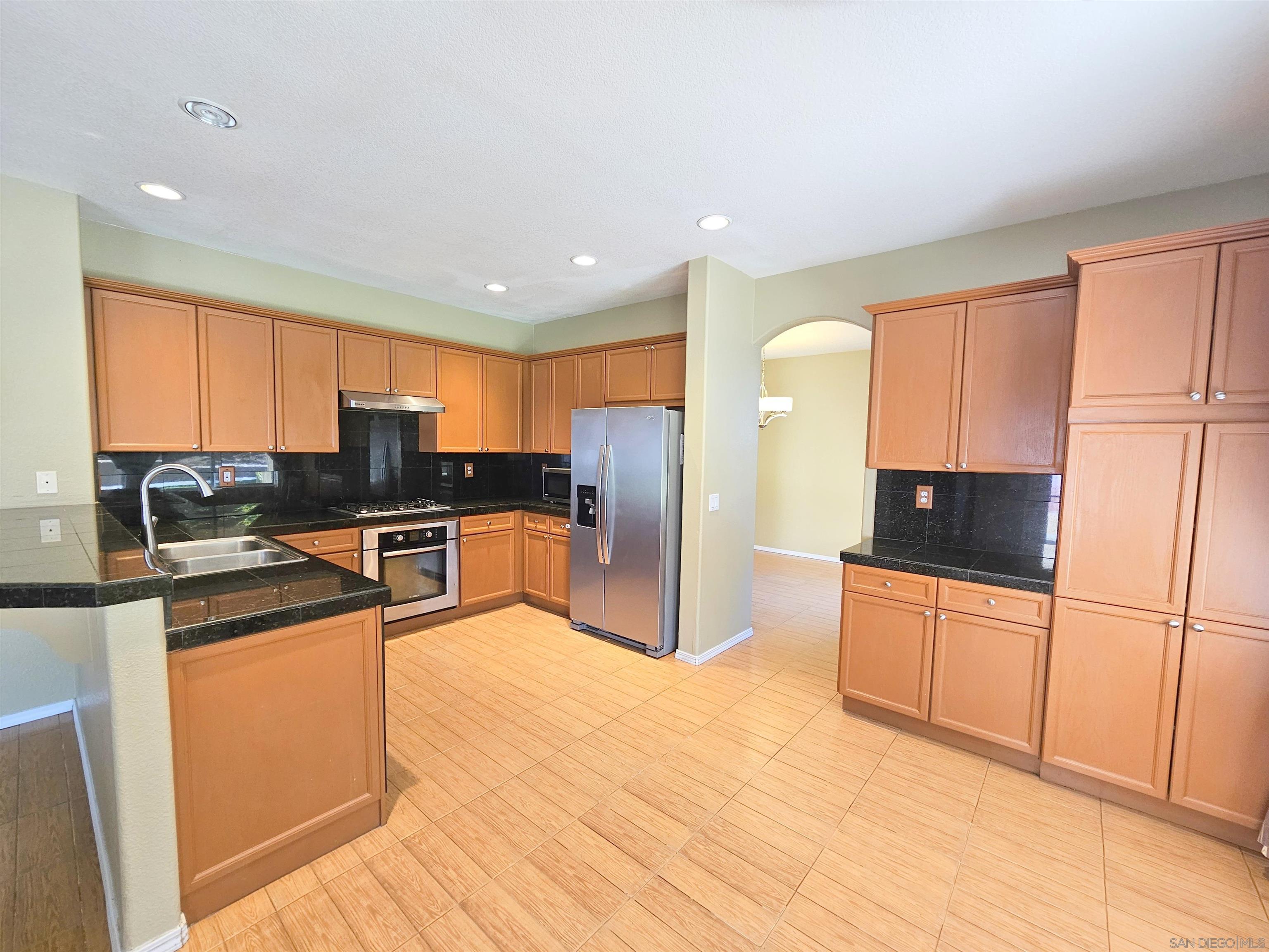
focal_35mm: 13
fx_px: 477
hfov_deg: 106.2
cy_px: 476
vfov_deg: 89.9
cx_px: 634
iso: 125
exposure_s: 1/60
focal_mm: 2.2
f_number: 2.2
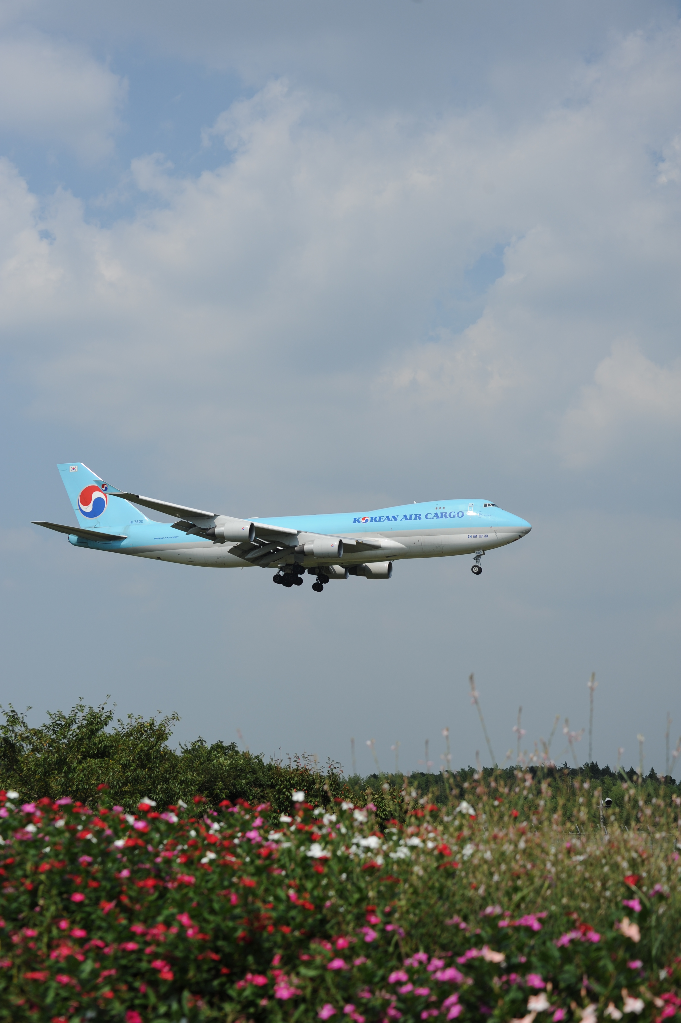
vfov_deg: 28.9
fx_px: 1989
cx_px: 340
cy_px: 512
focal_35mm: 70
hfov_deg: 19.4
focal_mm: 70
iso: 200
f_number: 6.3
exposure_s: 1/2000
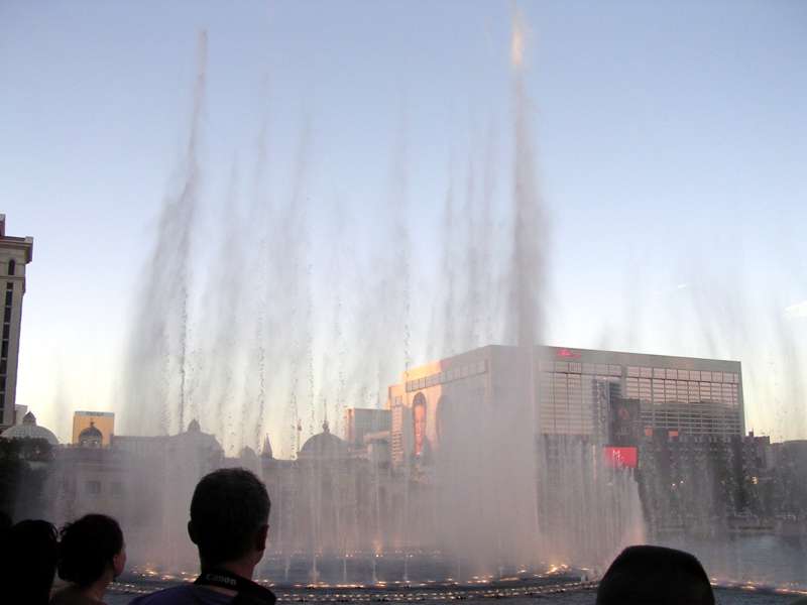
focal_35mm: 38
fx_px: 886
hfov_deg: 49.0
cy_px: 302
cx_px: 404
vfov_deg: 37.7
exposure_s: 1/246
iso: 100
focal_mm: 5.8
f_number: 2.8
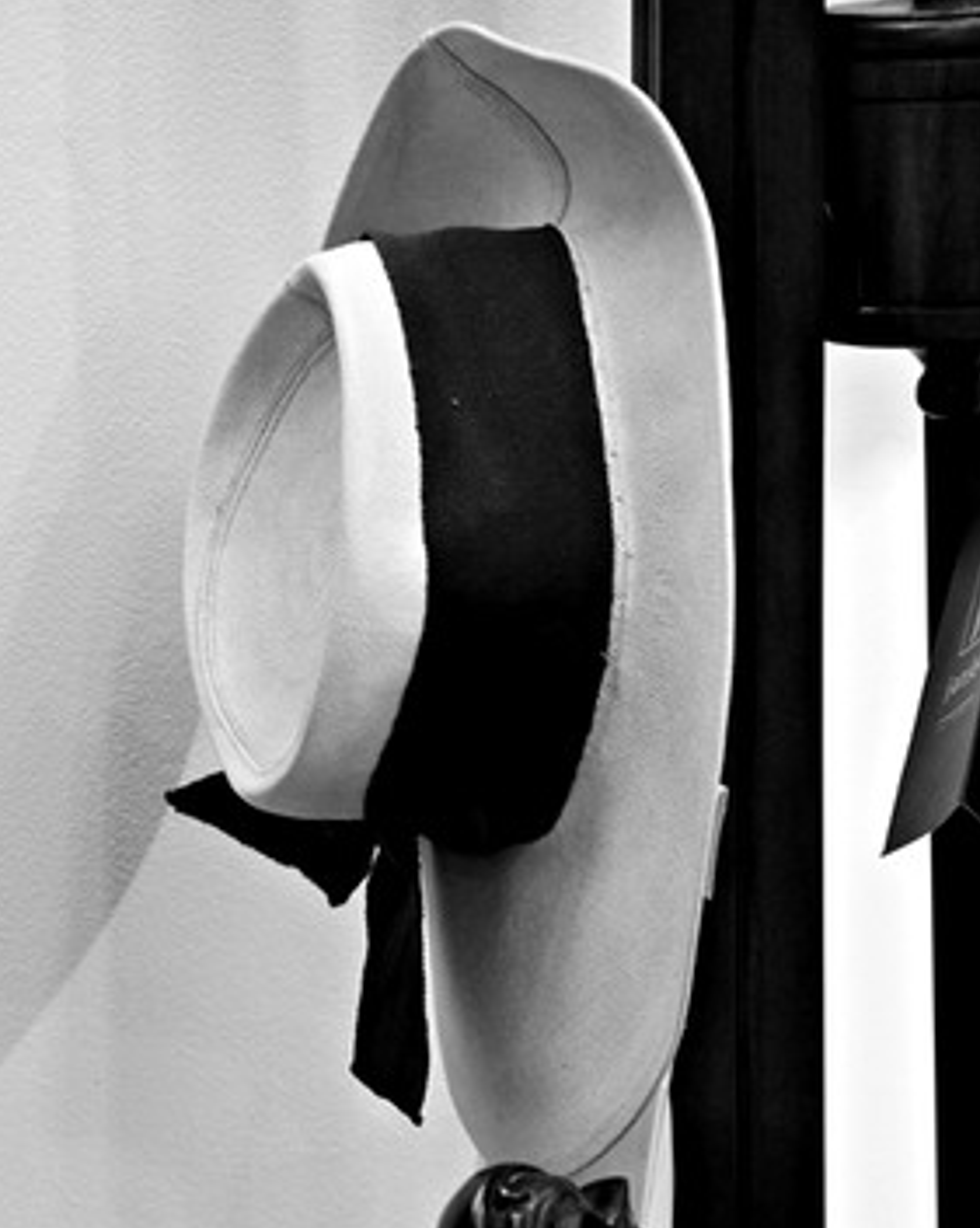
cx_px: 614
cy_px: 914
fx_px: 6527
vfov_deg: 10.7
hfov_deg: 8.6
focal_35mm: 180
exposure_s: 1/40
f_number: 5.6
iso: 2000
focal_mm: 75
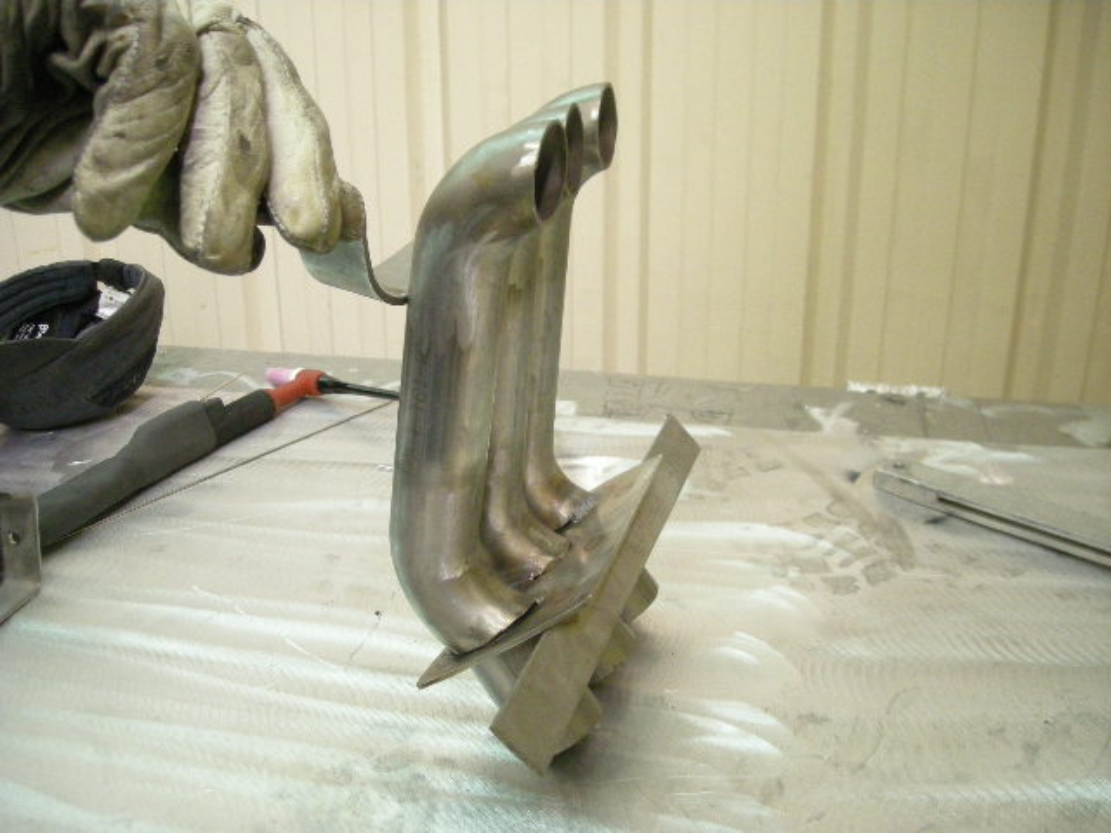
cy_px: 416
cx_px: 556
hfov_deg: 52.6
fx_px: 1123
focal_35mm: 35
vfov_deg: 40.7
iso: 400
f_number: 2.8
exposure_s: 1/23.7
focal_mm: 5.7
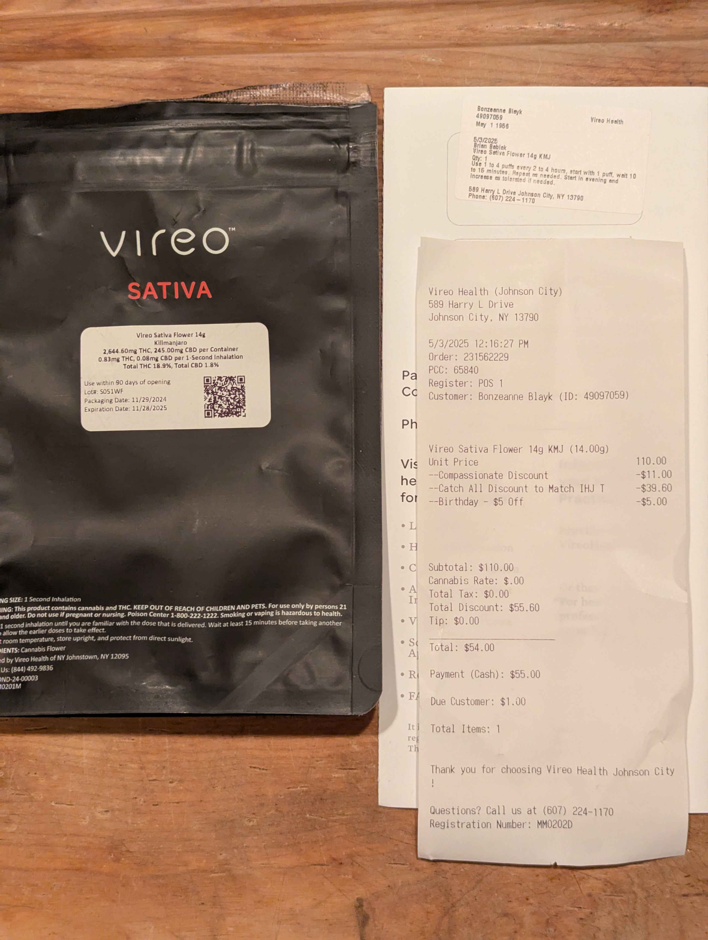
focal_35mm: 48
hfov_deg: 30.3
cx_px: 354
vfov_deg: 39.6
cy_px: 470
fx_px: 1306
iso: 812
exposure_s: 1/60
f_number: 1.85
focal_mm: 6.81
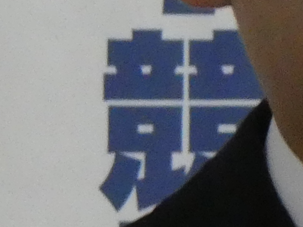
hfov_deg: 1.5
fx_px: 11515
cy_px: 108
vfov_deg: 1.1
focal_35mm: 1315
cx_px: 428
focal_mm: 30.9
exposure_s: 1/80
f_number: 5.6
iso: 800
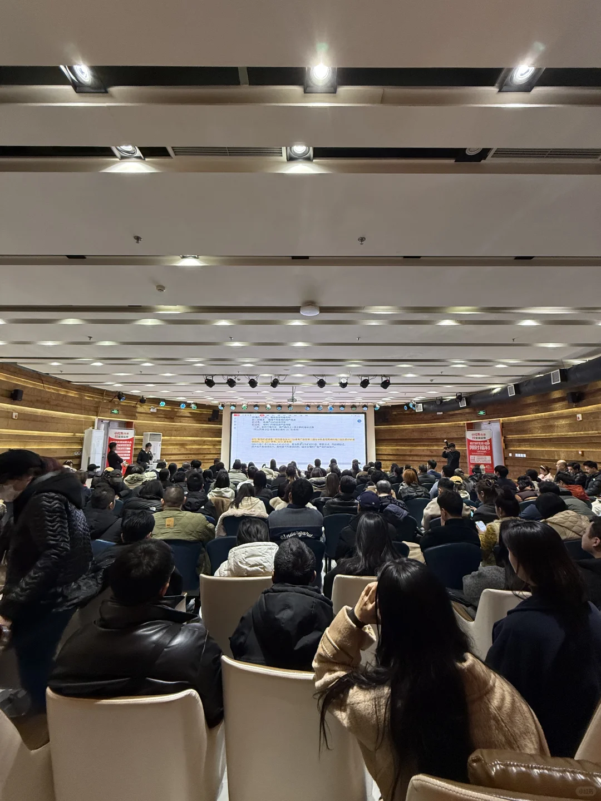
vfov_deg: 102.1
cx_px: 300
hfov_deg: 85.7
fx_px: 324
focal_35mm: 14
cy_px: 400
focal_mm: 2.22
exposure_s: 1/100
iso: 200
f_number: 2.2
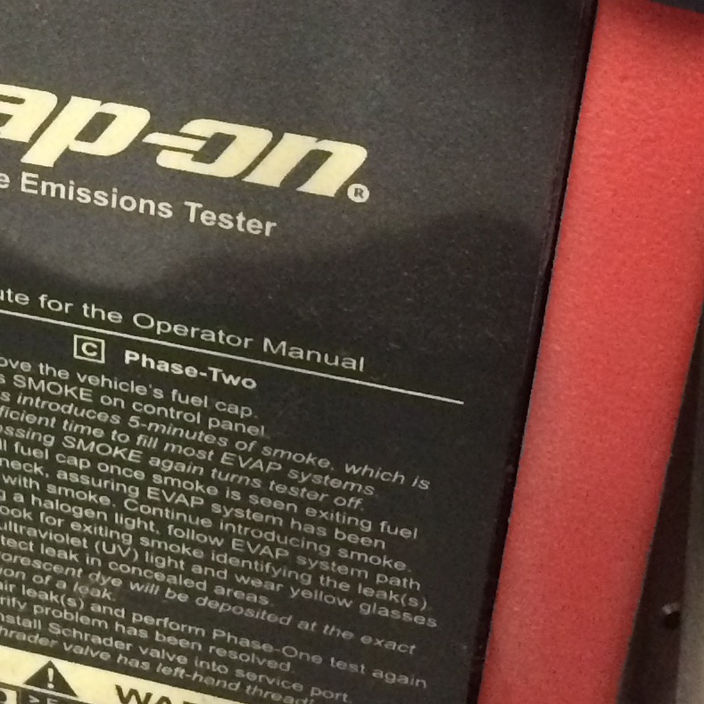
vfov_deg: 16.0
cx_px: -150
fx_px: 2439
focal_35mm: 106
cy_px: -38
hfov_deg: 15.8
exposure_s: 1/15
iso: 320
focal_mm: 4.15
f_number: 2.2
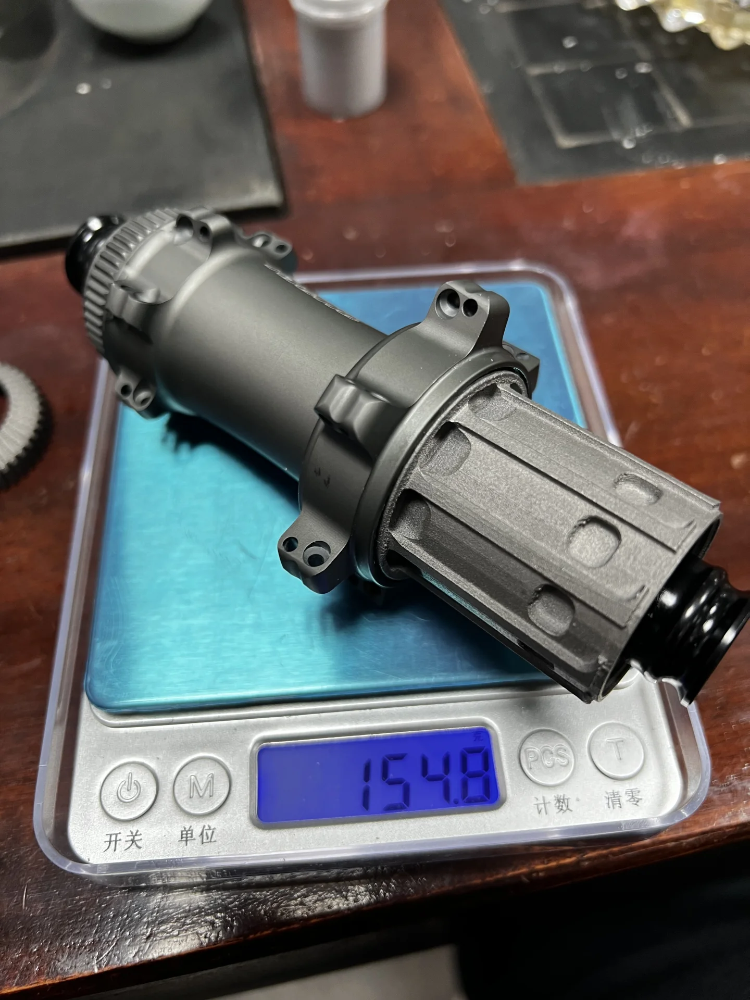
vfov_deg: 67.3
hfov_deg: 53.1
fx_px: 751
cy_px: 500
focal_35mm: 26
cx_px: 375
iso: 80
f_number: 1.5
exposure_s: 1/50
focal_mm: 5.7
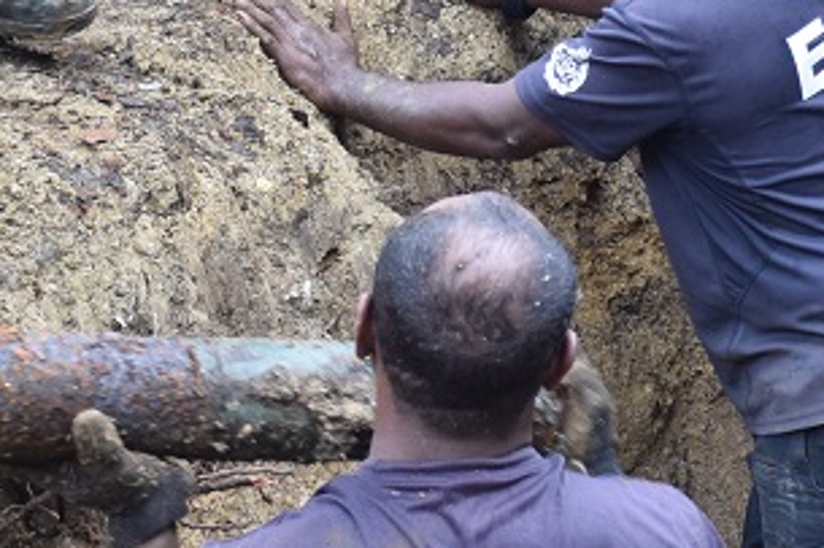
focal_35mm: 170
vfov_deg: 8.1
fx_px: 3889
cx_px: 810
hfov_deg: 12.0
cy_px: 305
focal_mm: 32
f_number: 4.5
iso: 400
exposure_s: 1/80
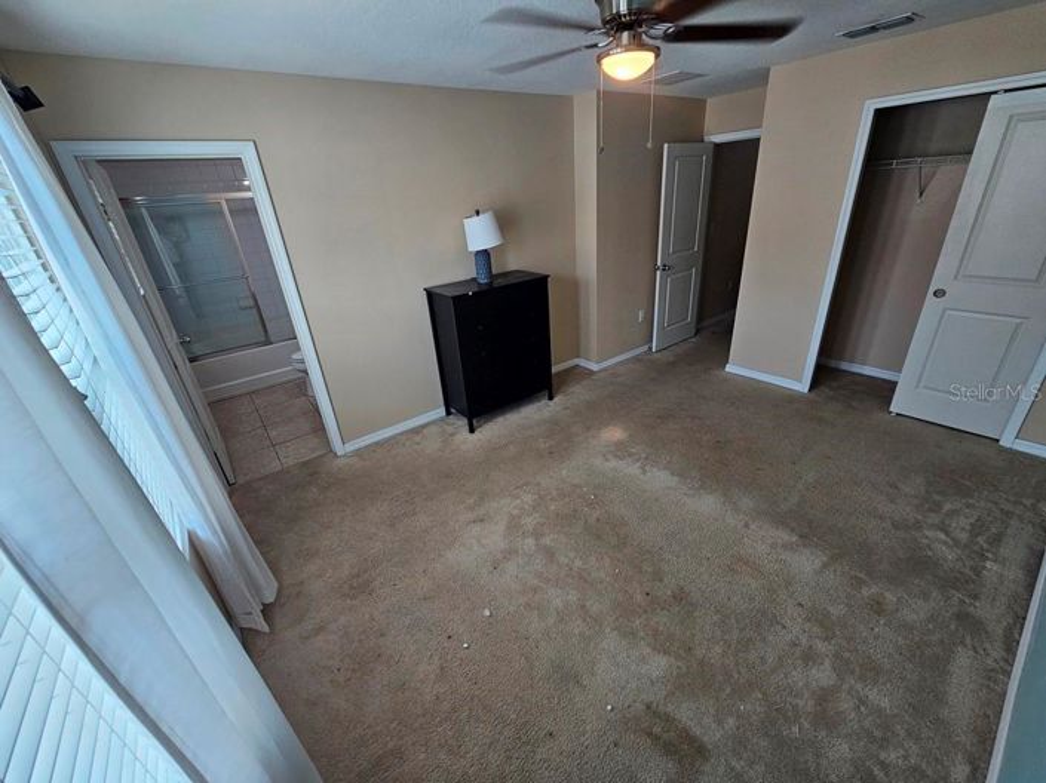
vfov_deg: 89.9
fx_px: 393
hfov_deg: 106.2
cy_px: 392
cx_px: 523
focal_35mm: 13
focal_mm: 2.2
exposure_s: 1/60
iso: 80
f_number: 2.2
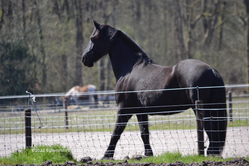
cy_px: 83
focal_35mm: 405
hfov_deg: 5.1
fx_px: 2801
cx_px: 124
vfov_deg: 3.4
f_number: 5.6
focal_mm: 270
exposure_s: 1/500
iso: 320
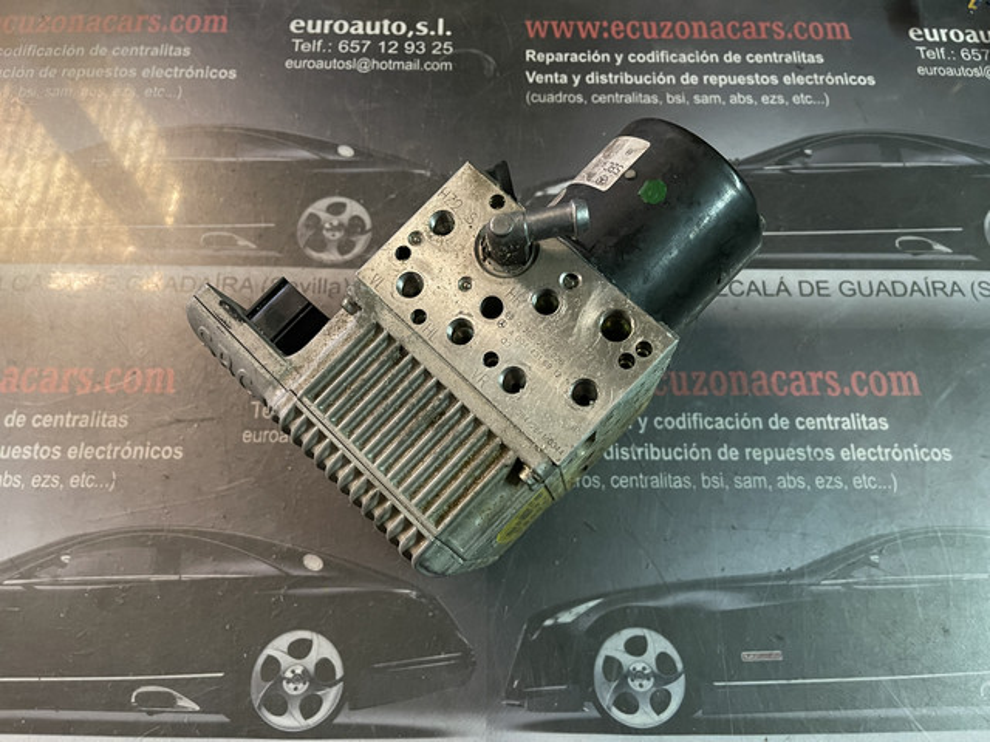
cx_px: 495
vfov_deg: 53.1
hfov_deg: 67.3
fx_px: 744
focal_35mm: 26
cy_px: 371
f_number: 1.6
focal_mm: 5.1
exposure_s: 1/33
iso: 640
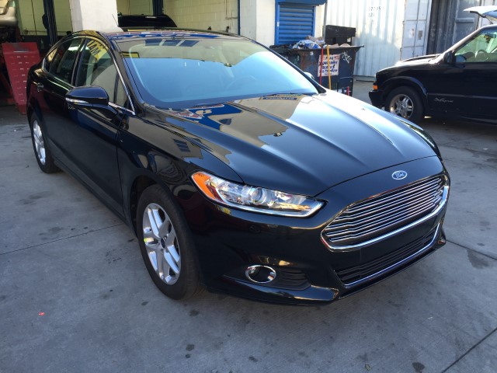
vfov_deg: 48.2
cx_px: 248
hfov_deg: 61.7
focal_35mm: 29
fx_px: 416
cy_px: 186
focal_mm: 4.15
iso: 32
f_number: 2.2
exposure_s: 1/127
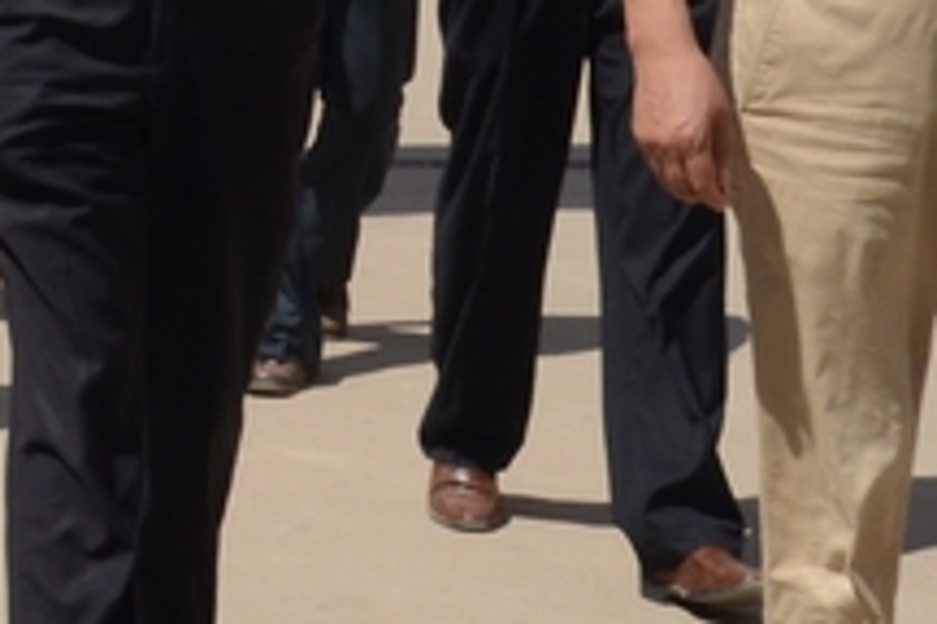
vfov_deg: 15.0
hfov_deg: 20.1
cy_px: -76
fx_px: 2316
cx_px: -416
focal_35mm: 89
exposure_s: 1/250
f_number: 22
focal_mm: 24
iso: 500
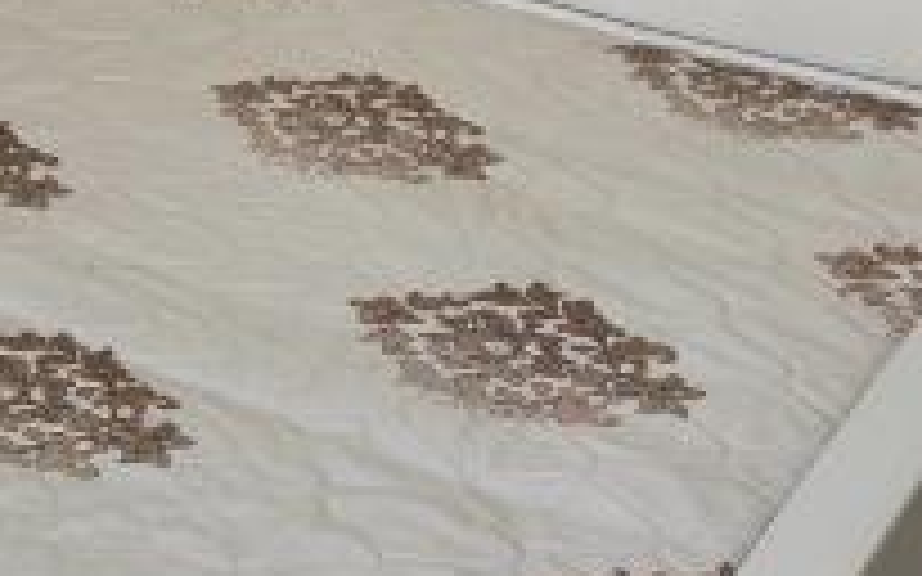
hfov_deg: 19.6
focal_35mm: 95
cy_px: -256
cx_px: -373
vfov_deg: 13.1
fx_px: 2386
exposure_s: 1/100
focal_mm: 4.76
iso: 113
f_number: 1.79
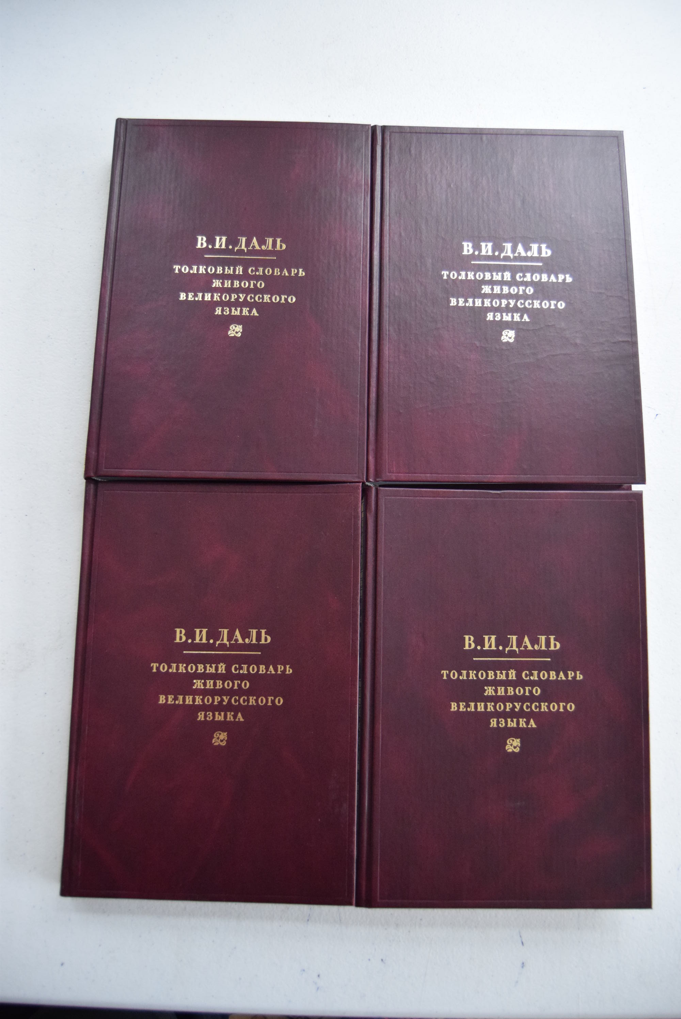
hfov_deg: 48.0
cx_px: 340
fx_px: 765
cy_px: 510
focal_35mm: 27
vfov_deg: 67.3
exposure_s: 1/500
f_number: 3.5
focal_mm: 18
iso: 2200
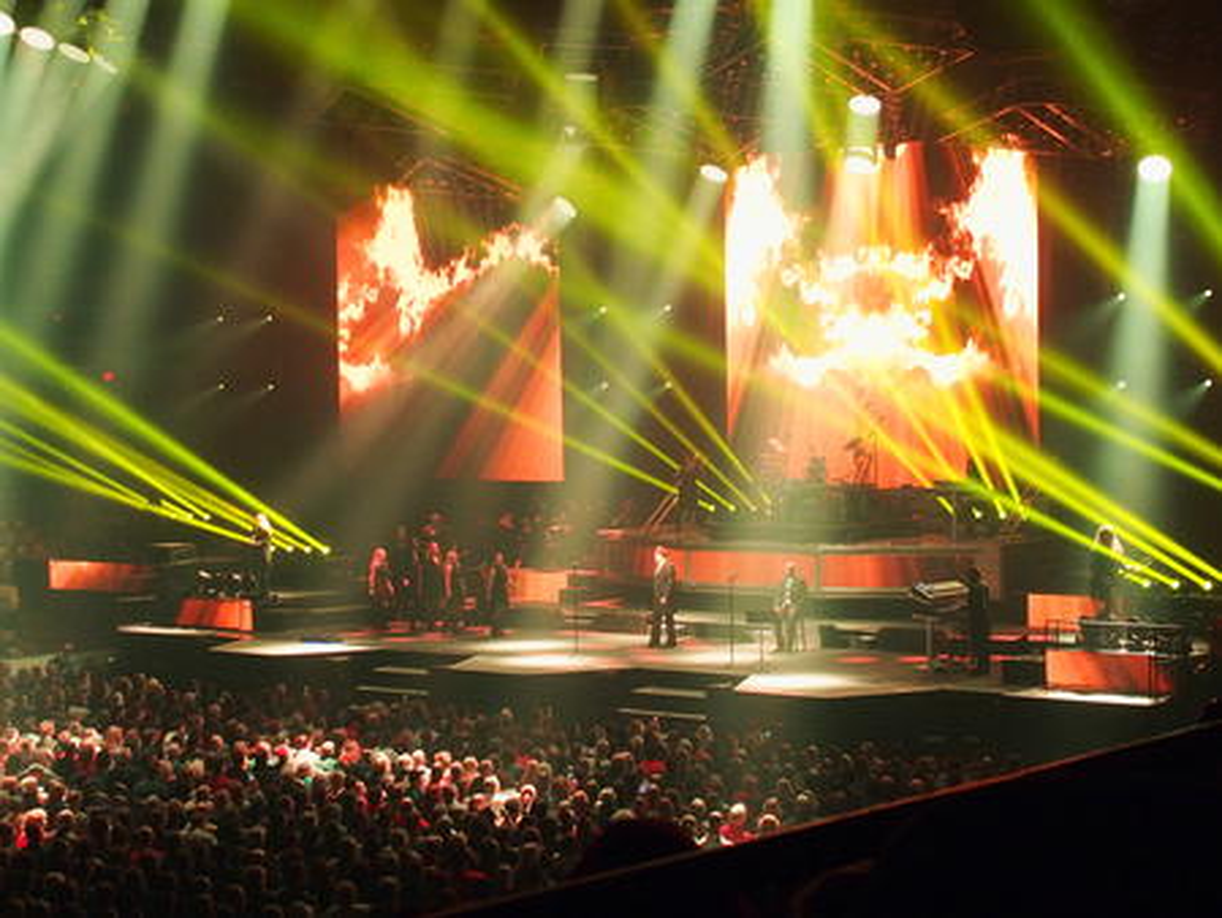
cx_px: 611
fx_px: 2190
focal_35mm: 62
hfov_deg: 31.2
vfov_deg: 23.7
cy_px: 459
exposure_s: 1/60
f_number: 2.8
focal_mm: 13.2
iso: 500
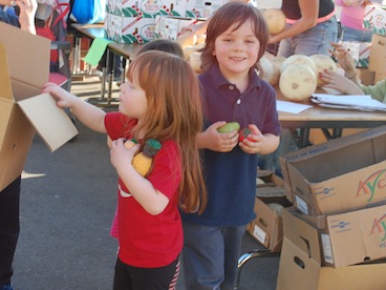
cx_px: 159
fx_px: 769
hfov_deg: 28.1
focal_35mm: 69
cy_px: 111
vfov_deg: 21.3
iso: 280
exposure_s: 1/125
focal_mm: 32
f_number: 5.6
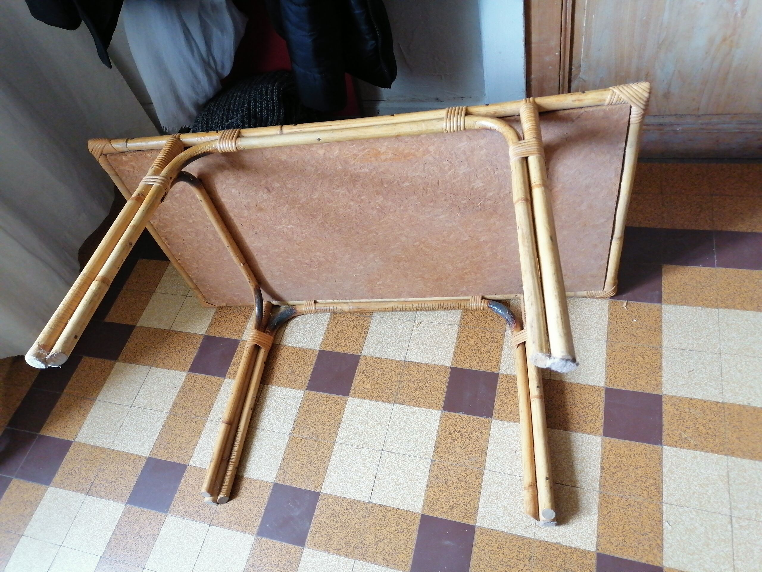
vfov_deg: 51.4
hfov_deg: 65.3
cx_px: 381
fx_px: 594
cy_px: 286
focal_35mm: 27
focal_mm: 5.3
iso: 354
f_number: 1.8
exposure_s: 1/33.3
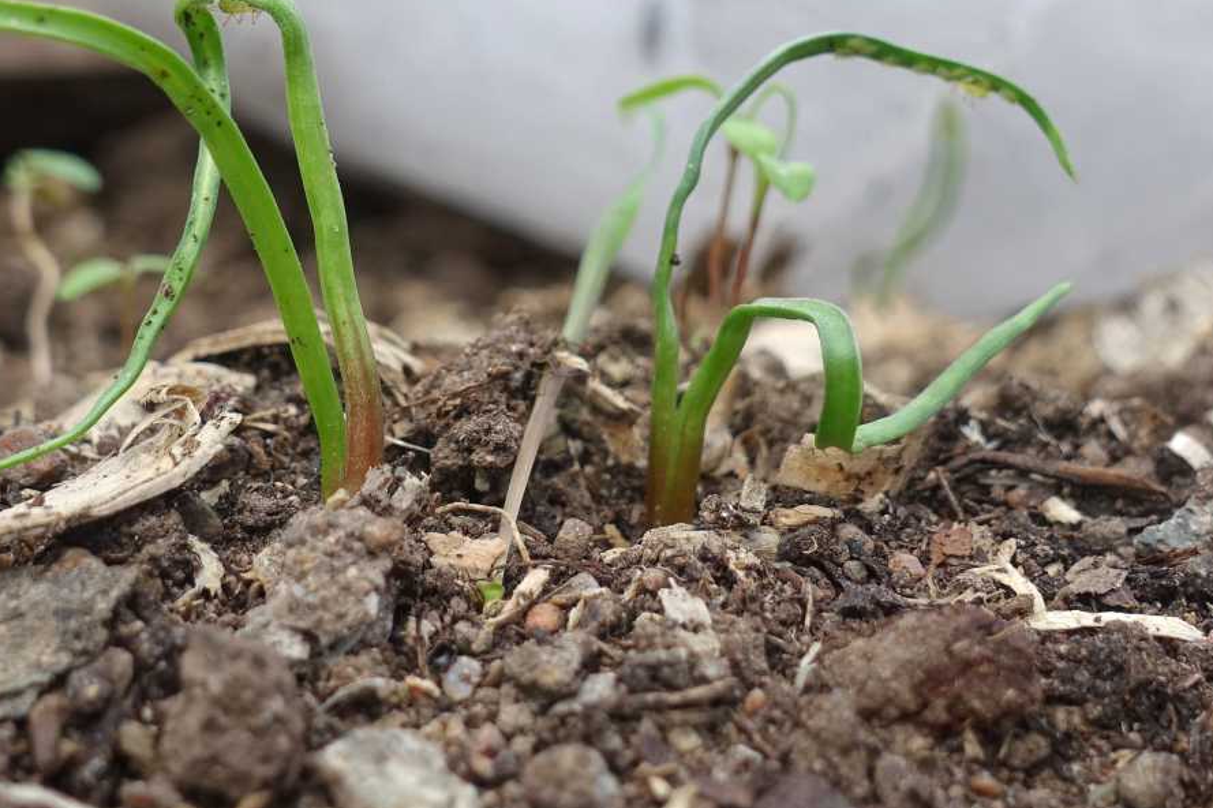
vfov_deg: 24.9
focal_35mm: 54
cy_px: 286
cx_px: 458
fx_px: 1819
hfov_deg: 36.7
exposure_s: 1/250
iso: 125
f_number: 4
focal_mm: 8.8
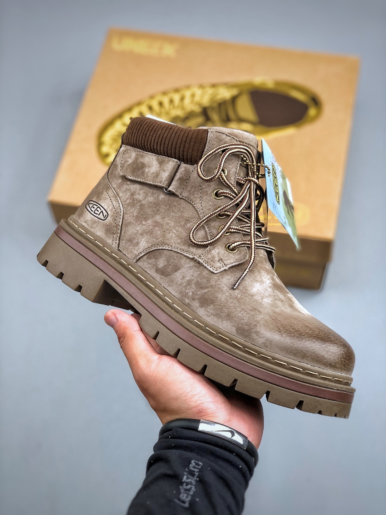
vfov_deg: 33.8
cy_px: 258
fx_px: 847
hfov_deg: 25.7
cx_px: 193
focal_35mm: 57
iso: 25
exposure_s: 1/50
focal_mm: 6.6
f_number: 2.8
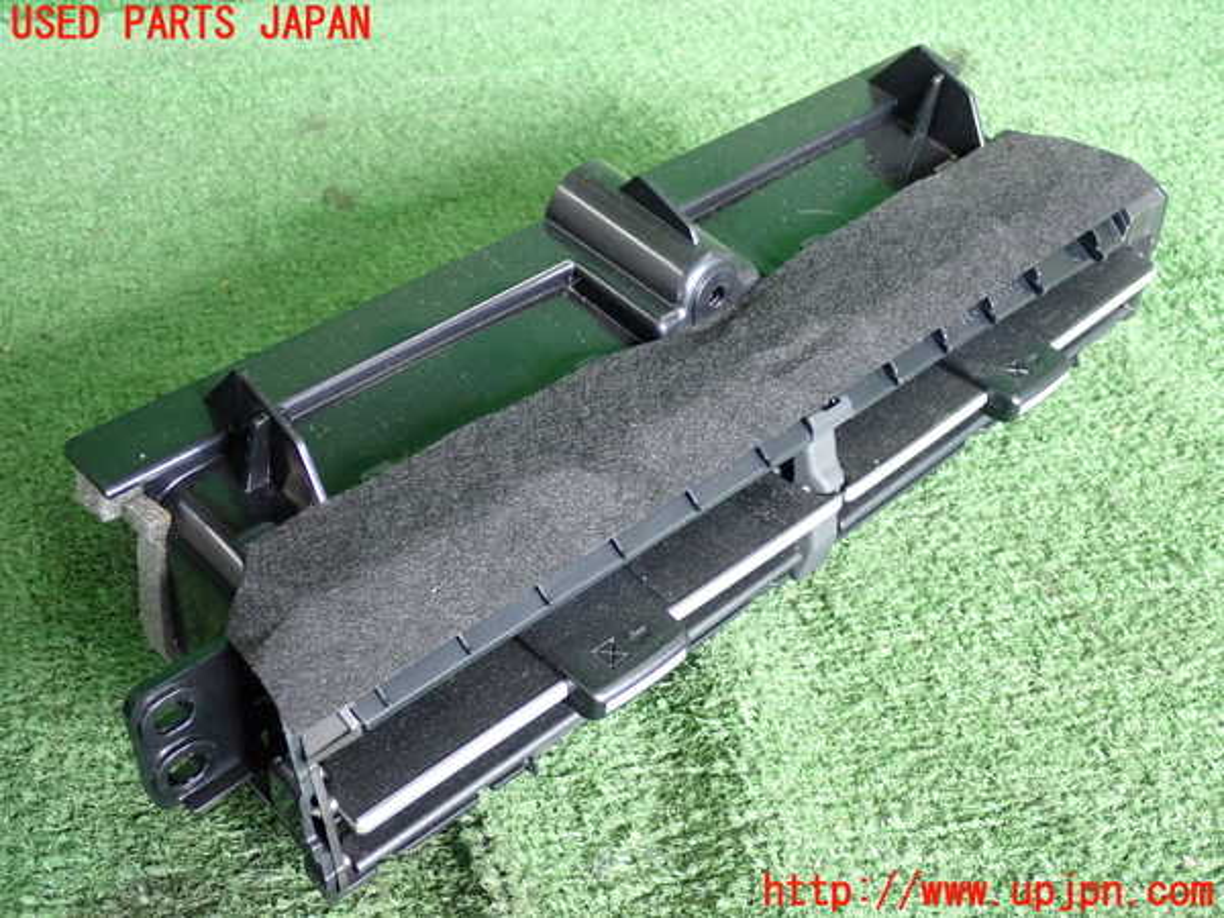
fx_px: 1556
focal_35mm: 44
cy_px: 459
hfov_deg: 42.9
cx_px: 612
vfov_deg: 32.9
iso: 800
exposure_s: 1/125
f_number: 2.9
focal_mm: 7.84
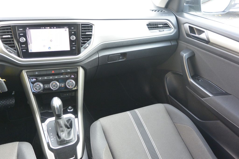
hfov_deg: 67.4
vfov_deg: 47.9
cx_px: 120
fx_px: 179
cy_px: 80
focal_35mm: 27
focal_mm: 10
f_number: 3.5
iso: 560
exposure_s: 1/60
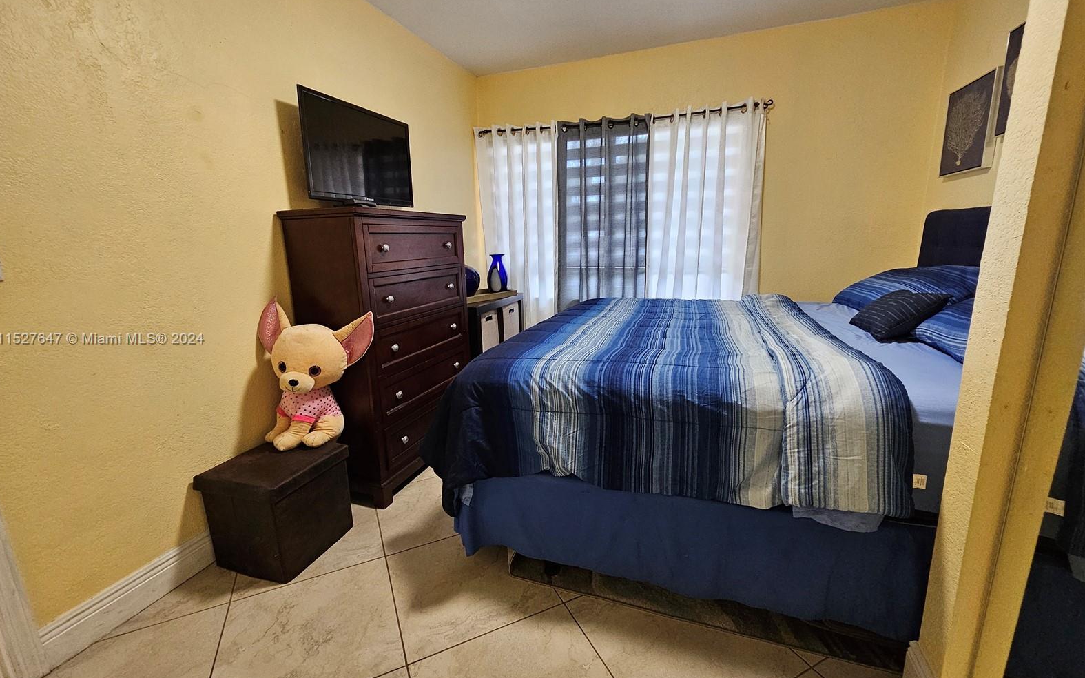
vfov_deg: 78.6
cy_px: 340
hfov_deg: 105.3
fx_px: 414
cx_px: 535
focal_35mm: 14
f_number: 2.2
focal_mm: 2.2
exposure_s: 1/40
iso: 320
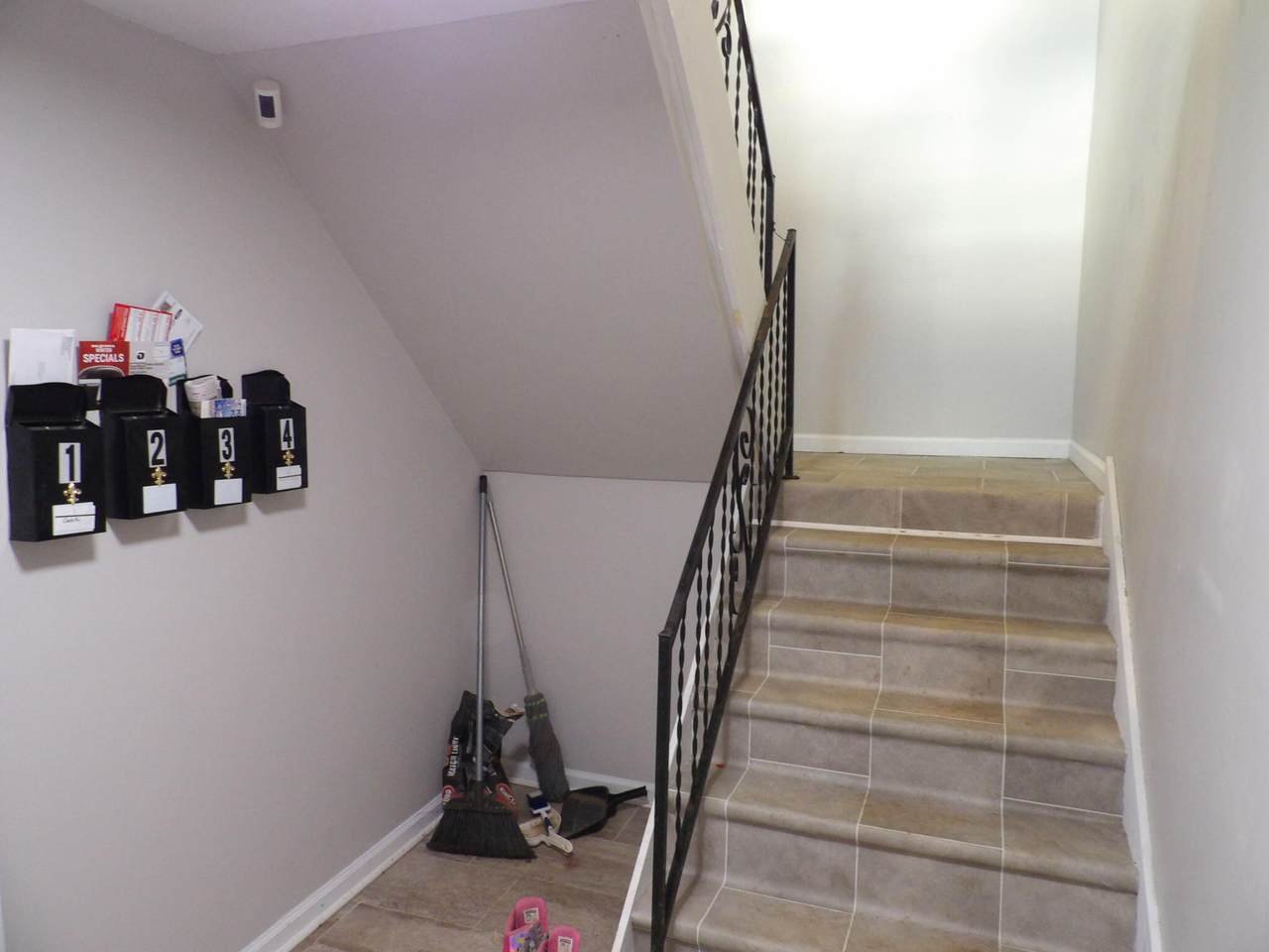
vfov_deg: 56.8
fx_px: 880
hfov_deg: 71.6
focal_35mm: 24
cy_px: 476
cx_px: 634
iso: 371
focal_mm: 4.3
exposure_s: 1/17
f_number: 3.2
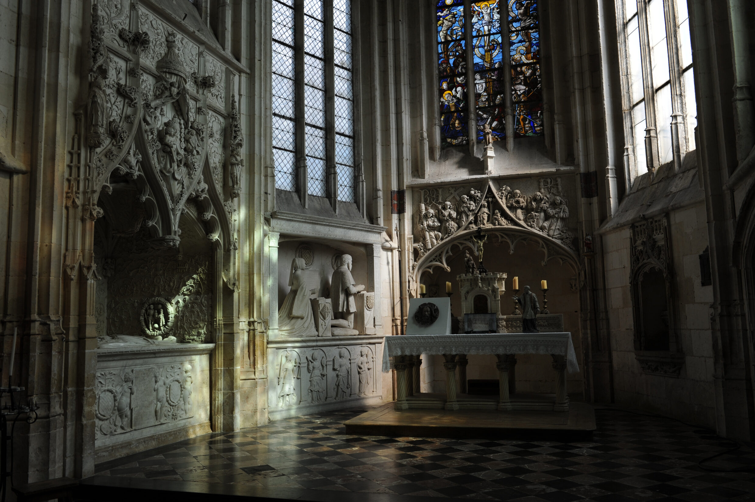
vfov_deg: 42.3
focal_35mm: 31
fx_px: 650
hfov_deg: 60.3
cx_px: 378
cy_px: 251
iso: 200
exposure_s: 1/200
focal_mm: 31
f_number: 7.1
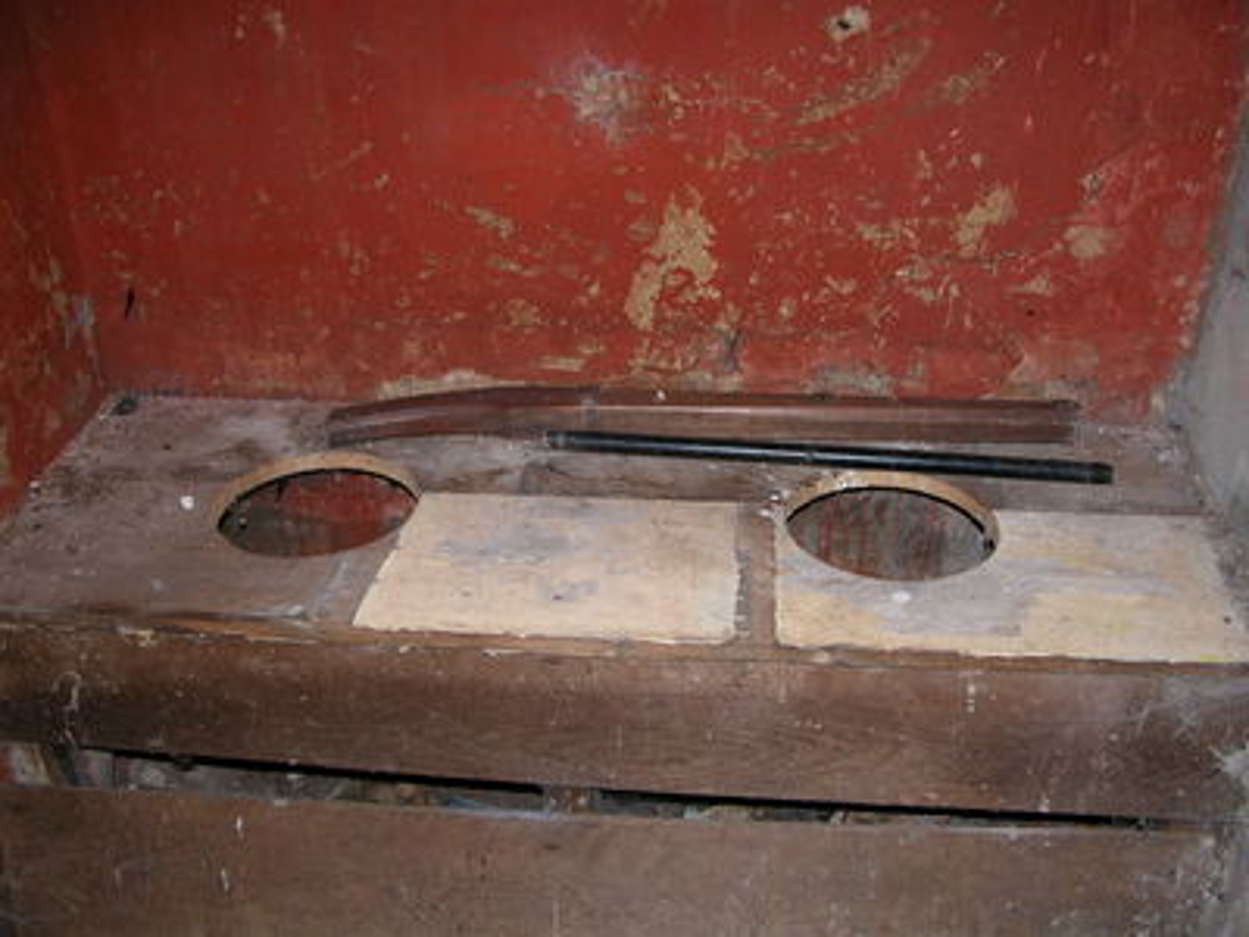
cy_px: 468
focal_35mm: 35
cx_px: 624
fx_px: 1263
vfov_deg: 40.7
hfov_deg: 52.6
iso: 100
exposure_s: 1/60
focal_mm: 8.9
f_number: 2.8
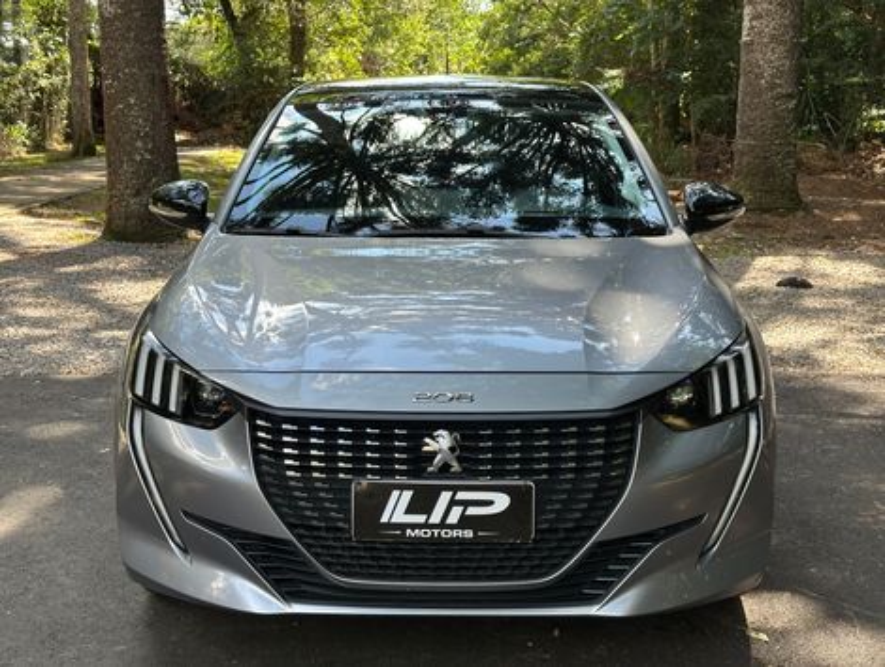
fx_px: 1229
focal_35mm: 48
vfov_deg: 30.3
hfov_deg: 39.6
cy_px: 334
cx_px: 442
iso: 64
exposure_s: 1/329
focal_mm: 6.86
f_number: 1.78
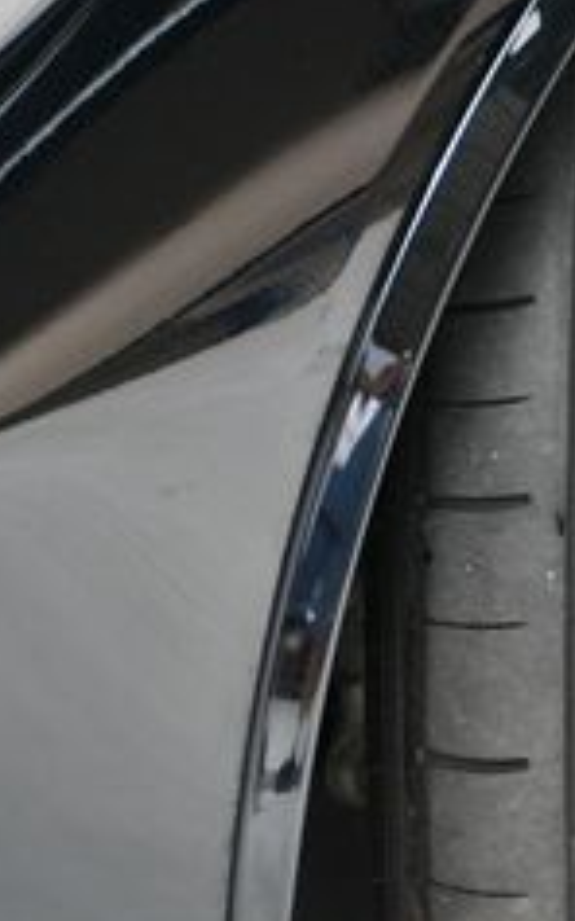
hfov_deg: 5.6
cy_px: 556
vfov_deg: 9.1
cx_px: 839
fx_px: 5795
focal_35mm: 231
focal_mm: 56
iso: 100
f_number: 4.8
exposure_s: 1/160
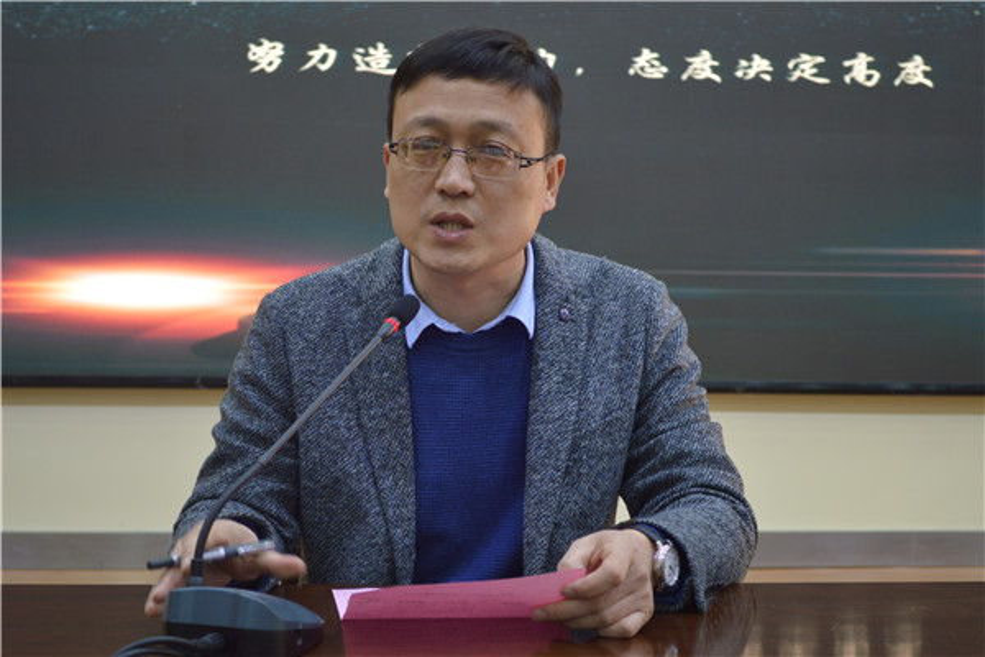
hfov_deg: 30.5
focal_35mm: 66
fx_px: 1806
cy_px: 328
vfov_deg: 20.6
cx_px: 492
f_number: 5.3
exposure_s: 1/25
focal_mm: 44
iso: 400
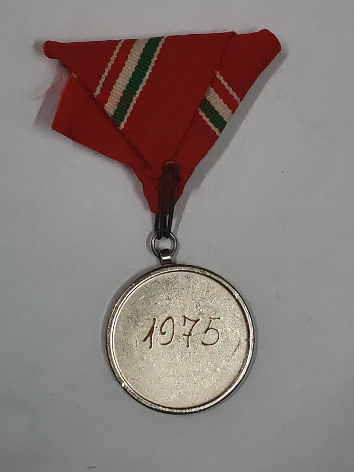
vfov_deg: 19.6
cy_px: 236
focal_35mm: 100
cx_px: 177
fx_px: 1364
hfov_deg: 14.8
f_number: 1.95
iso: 800
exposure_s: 1/100
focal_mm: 5.52
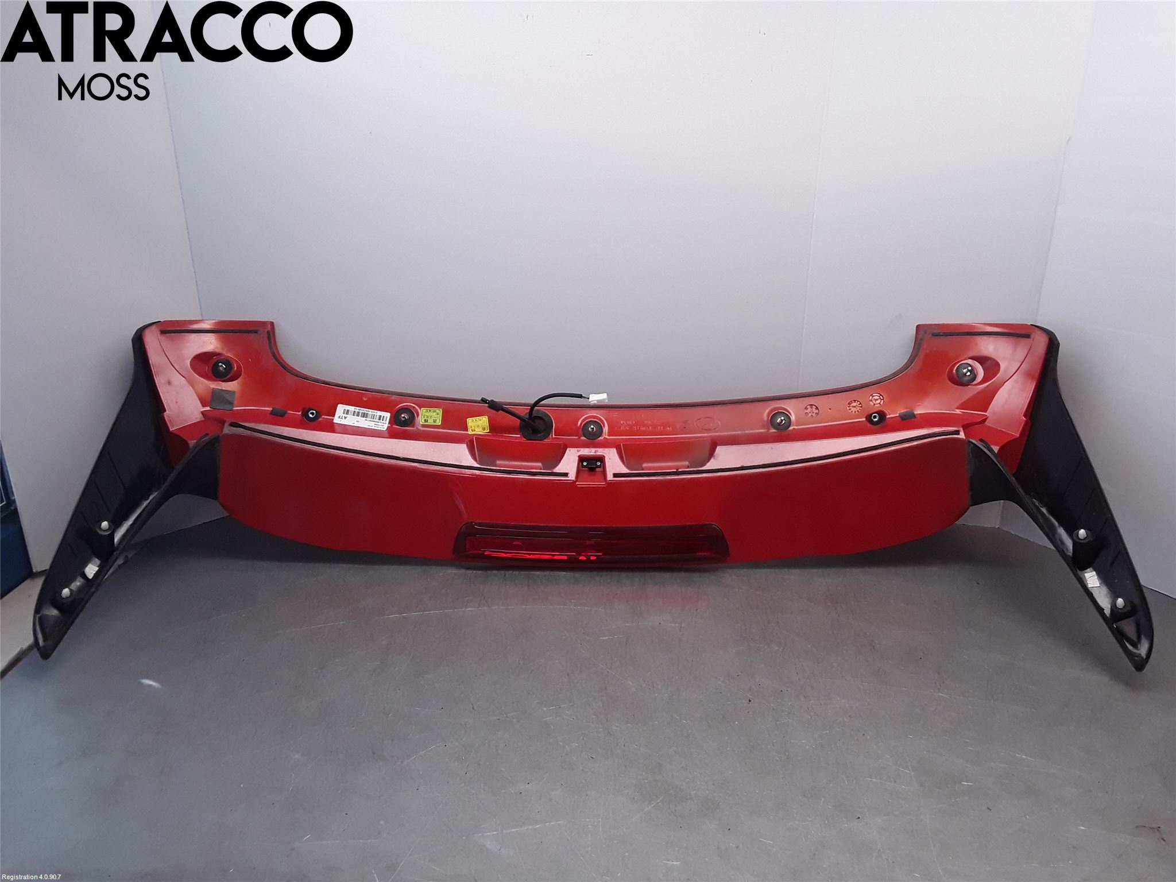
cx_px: 588
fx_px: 951
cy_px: 441
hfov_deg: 63.4
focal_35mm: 28
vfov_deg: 49.7
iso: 100
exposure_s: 1/283
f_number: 1.9
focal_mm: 2.91
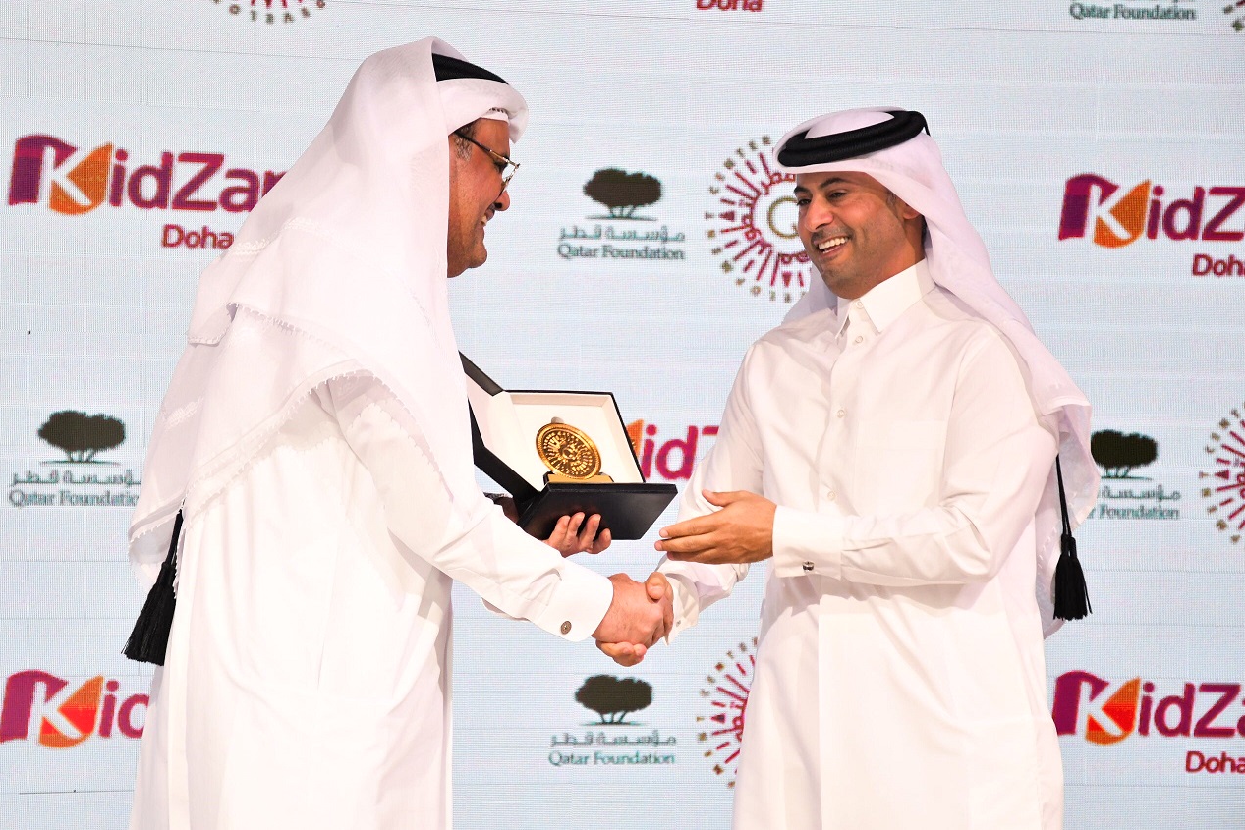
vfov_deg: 12.9
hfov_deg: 19.3
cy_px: 413
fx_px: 3666
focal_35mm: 106
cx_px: 628
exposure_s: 1/160
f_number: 5
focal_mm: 70
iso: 1250
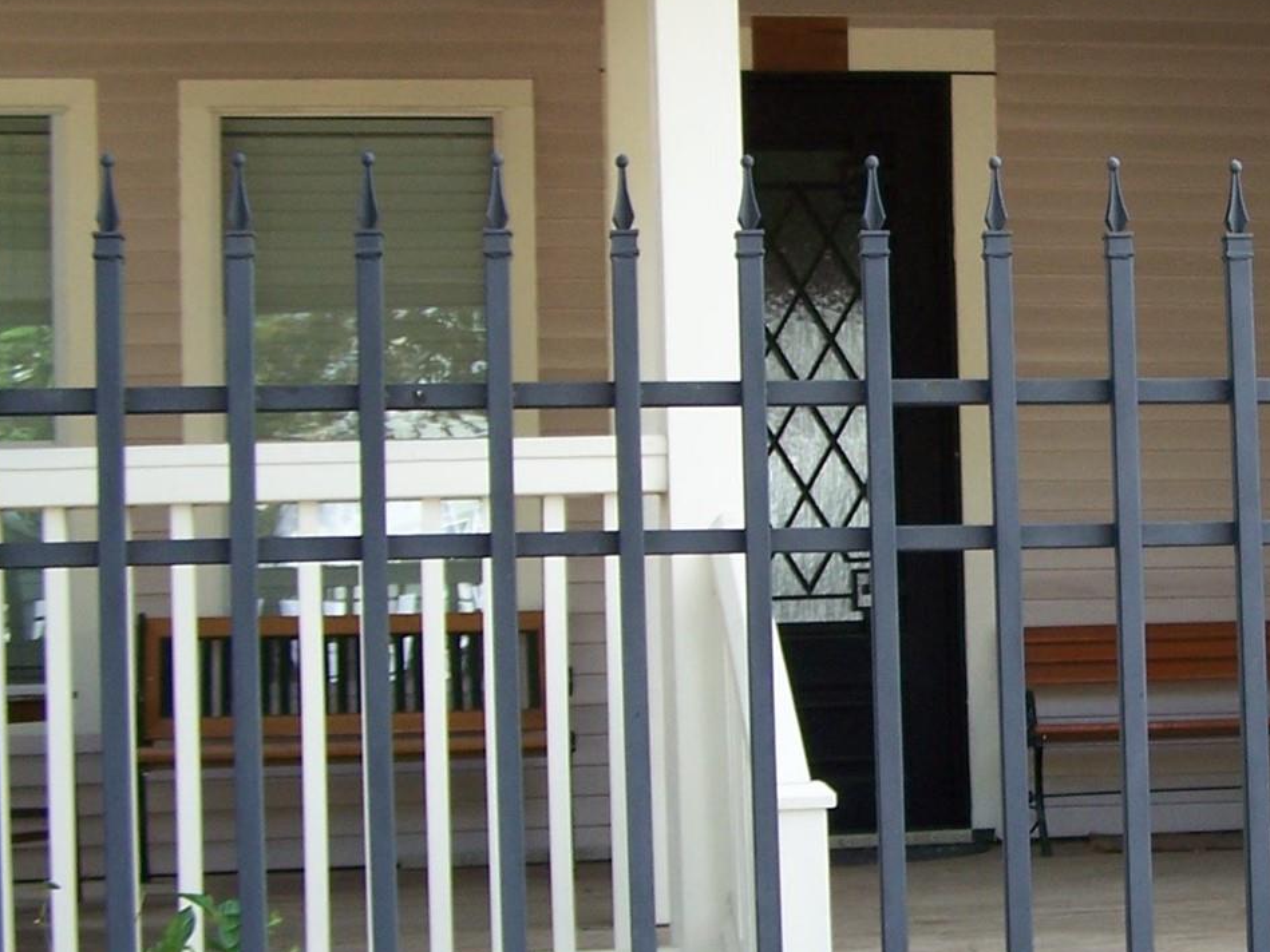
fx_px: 3009
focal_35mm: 82
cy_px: 542
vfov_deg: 18.0
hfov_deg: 22.9
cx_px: 1254
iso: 80
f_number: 2.8
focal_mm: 6.3
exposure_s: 1/200
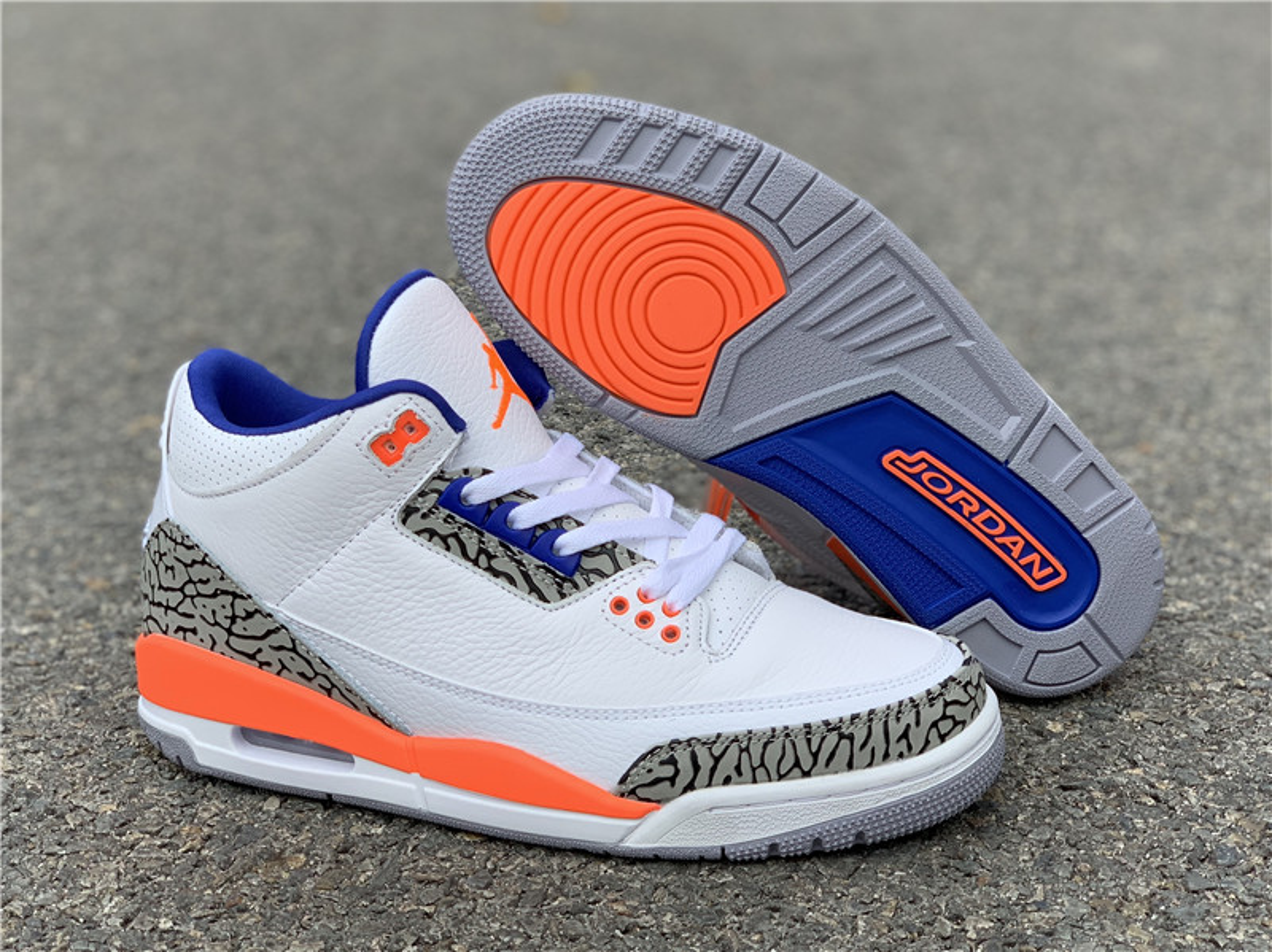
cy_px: 476
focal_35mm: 52
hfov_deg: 36.8
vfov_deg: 28.0
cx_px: 636
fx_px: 1910
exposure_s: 1/813
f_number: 2.4
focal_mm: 6
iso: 16
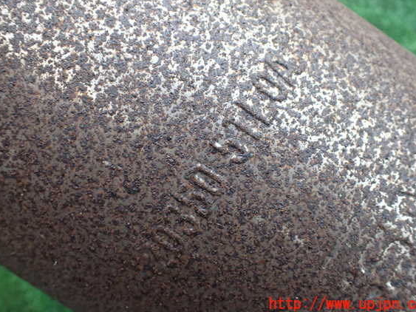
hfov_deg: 56.8
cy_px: 147
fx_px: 384
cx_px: 214
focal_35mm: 32
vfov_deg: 44.1
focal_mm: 5.4
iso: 250
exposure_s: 1/125
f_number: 2.3
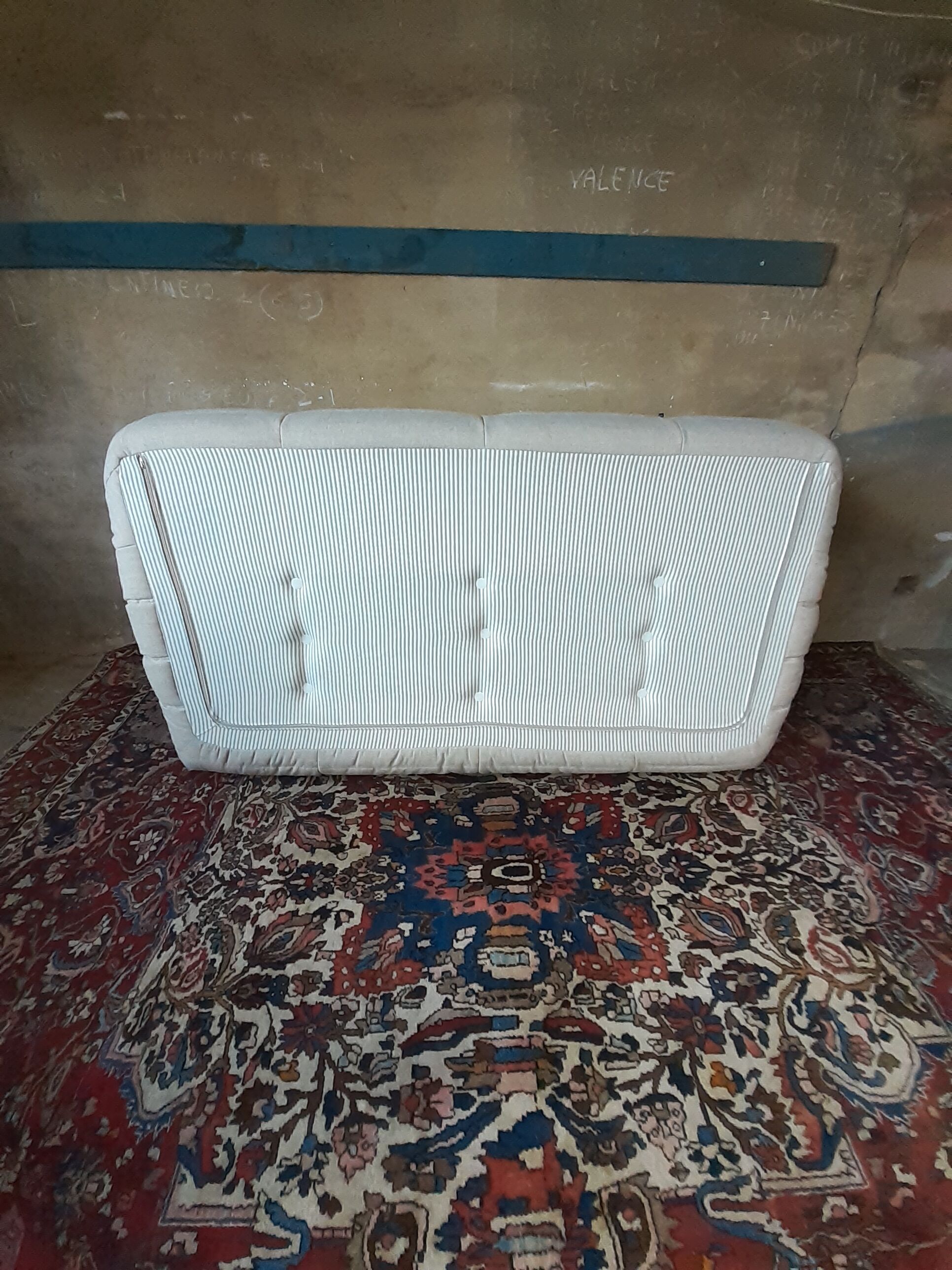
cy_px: 635
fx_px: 477
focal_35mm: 13
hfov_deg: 89.9
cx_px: 476
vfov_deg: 106.2
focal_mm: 1.13
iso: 160
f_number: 2.2
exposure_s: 1/25
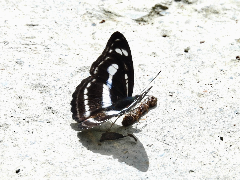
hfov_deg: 2.8
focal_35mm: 700
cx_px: 120
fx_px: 4853
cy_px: 90
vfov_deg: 2.1
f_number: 5.6
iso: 100
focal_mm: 125
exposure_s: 1/250
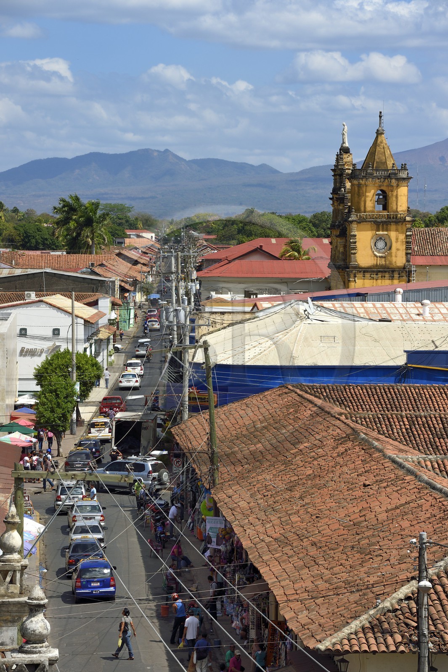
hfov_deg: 9.8
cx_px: 224
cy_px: 336
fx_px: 2616
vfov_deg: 14.7
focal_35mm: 140
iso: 200
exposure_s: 1/320
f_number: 11
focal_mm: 140
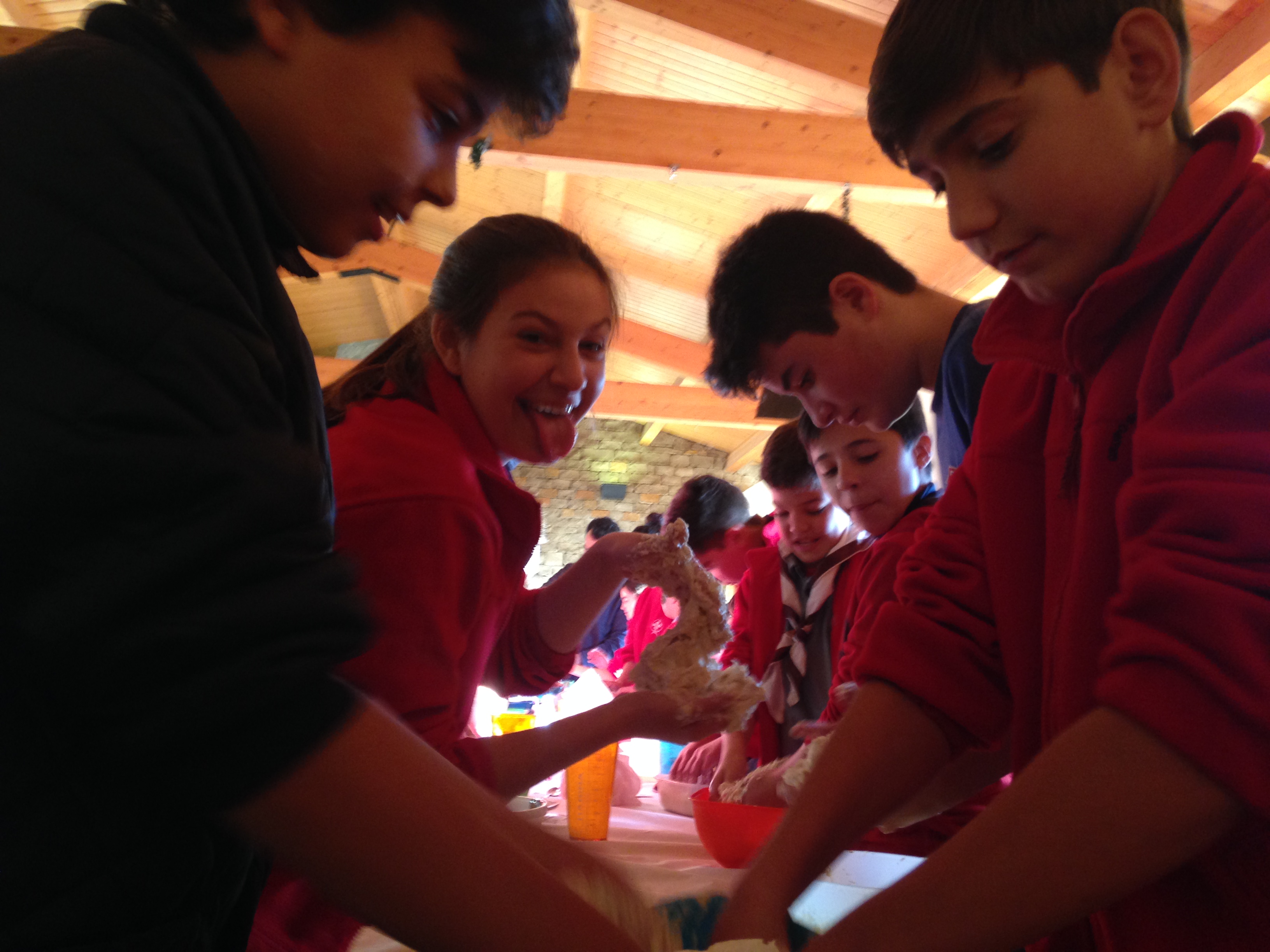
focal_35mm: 33
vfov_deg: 42.9
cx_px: 635
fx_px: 1211
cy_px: 476
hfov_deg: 55.4
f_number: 2.4
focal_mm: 4.12
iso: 125
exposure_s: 1/20
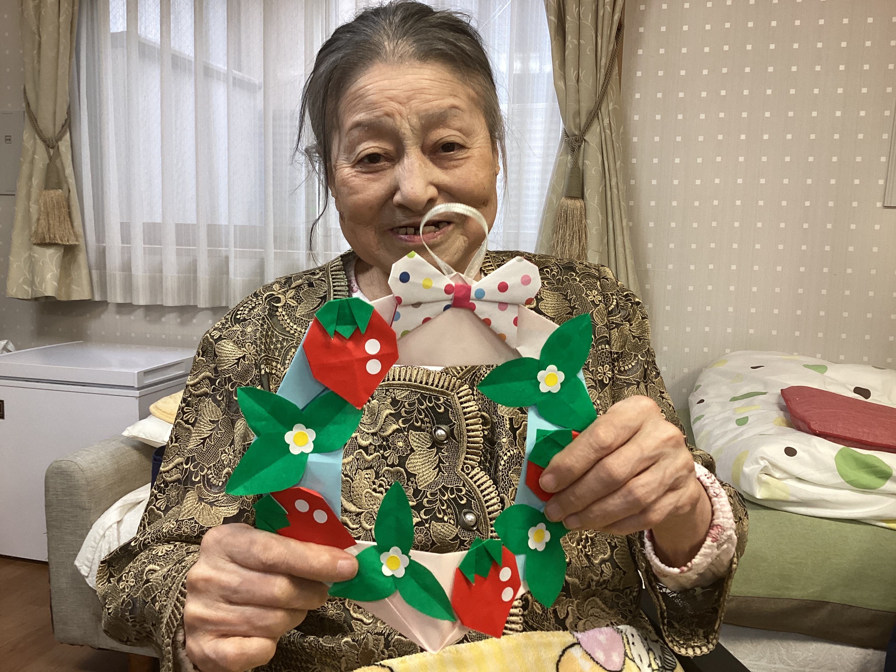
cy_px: 336
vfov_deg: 45.4
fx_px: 802
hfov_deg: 58.4
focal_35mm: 31
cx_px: 448
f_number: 2.4
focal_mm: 3.3
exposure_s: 1/50
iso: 125
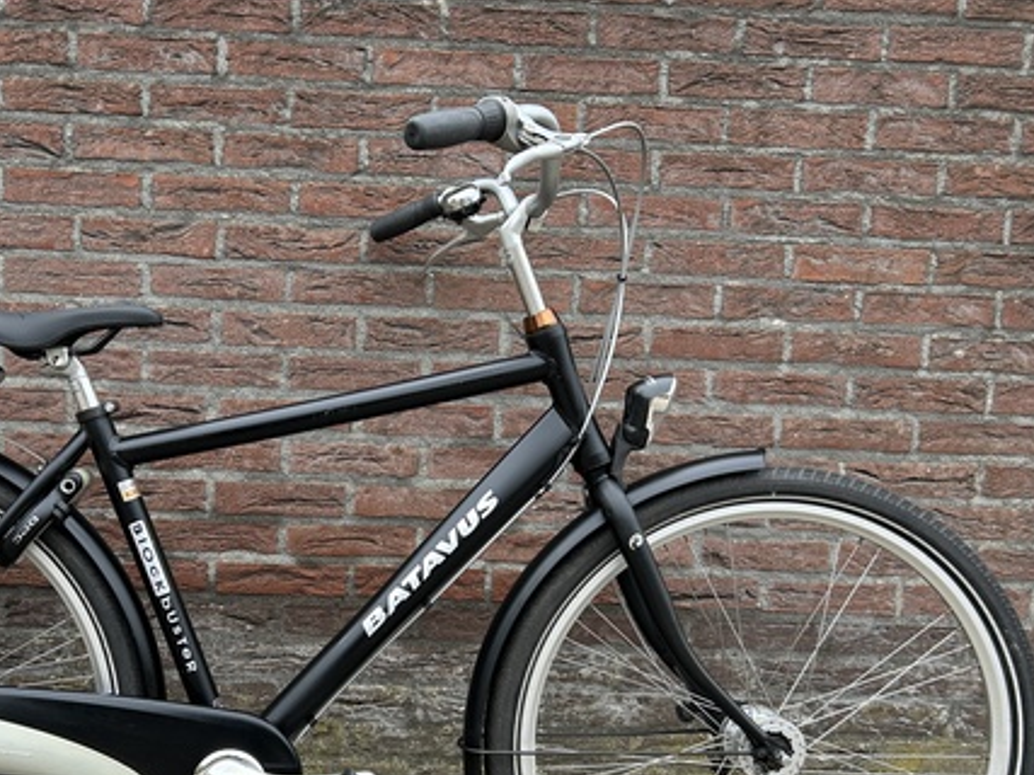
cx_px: 320
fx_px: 1165
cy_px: 530
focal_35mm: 39
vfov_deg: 36.3
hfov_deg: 46.9
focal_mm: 5.7
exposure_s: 1/424
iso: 50
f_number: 1.5
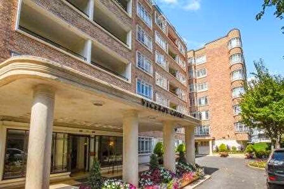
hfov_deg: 92.4
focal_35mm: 17
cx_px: 142
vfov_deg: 69.7
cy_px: 94
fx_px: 136
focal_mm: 11.5
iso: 200
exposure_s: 1/250
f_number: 13
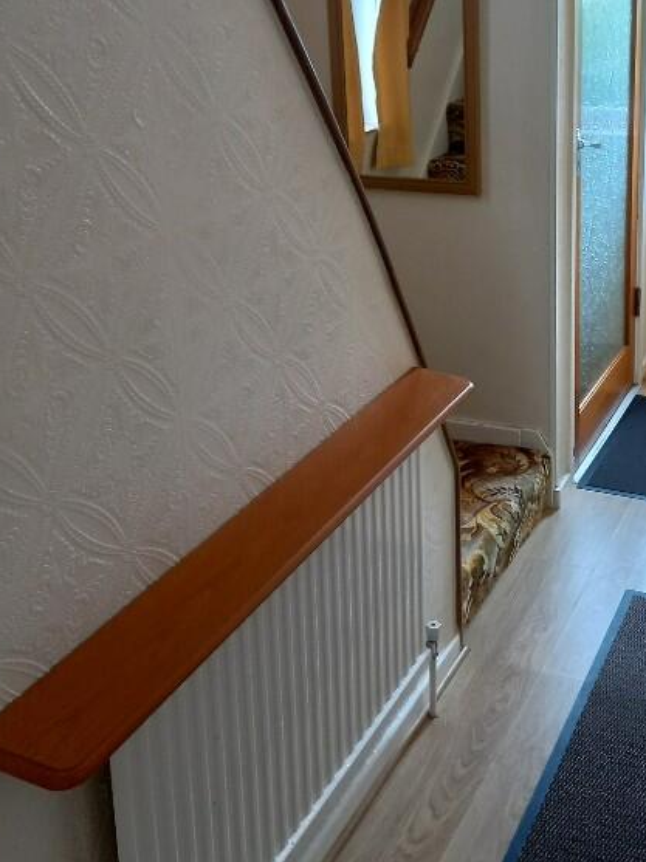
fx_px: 1146
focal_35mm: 46
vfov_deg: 40.4
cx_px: 496
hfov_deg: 30.9
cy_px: 245
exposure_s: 1/33
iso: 200
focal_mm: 4.6
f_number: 2
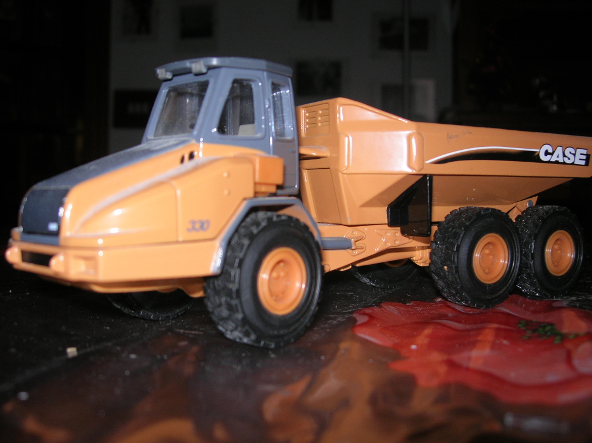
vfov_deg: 36.8
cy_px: 224
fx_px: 667
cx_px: 301
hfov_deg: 47.9
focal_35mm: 39
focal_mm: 7.8
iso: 64
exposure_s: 1/60.1
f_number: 2.8
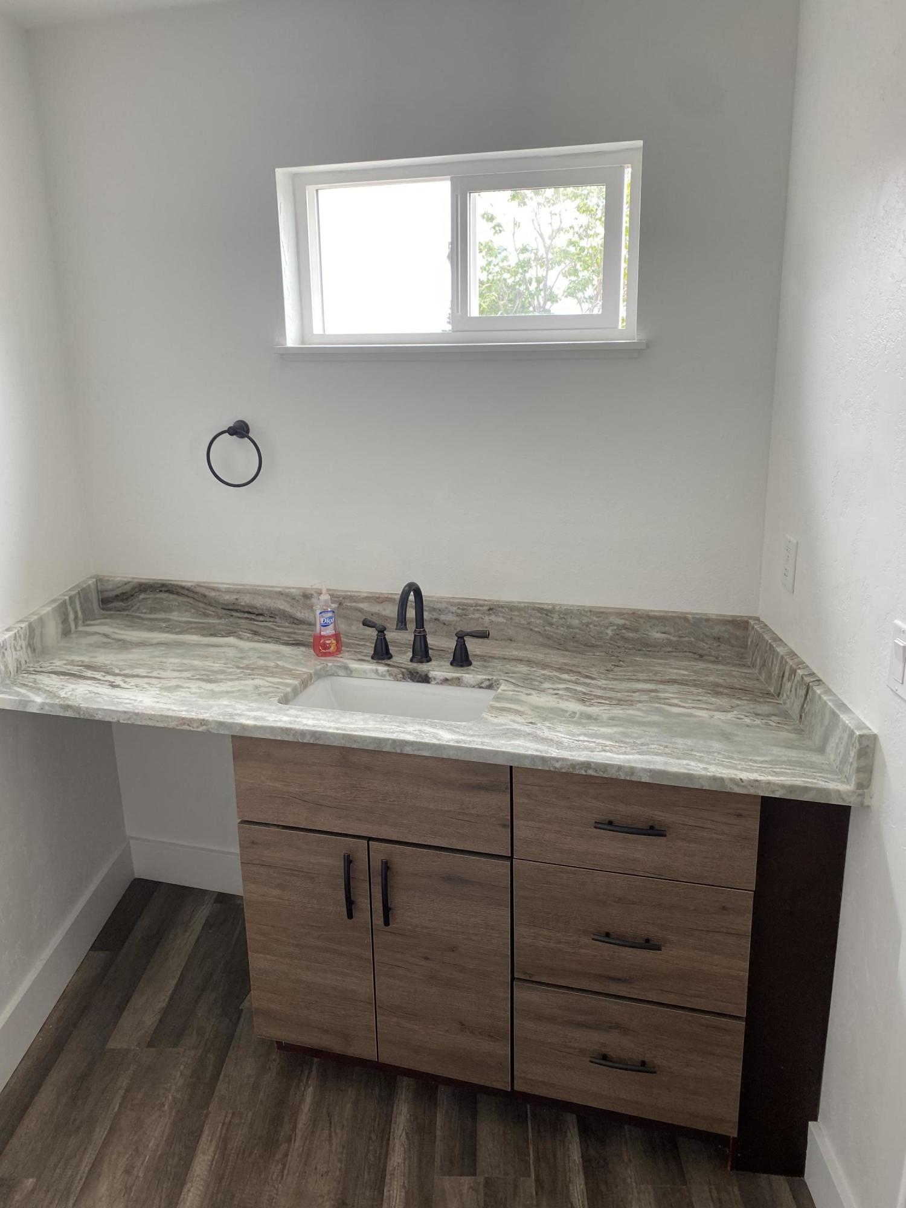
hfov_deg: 53.1
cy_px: 604
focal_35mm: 26
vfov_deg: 67.3
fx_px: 907
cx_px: 453
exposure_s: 1/121
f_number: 1.8
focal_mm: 4.25
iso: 50
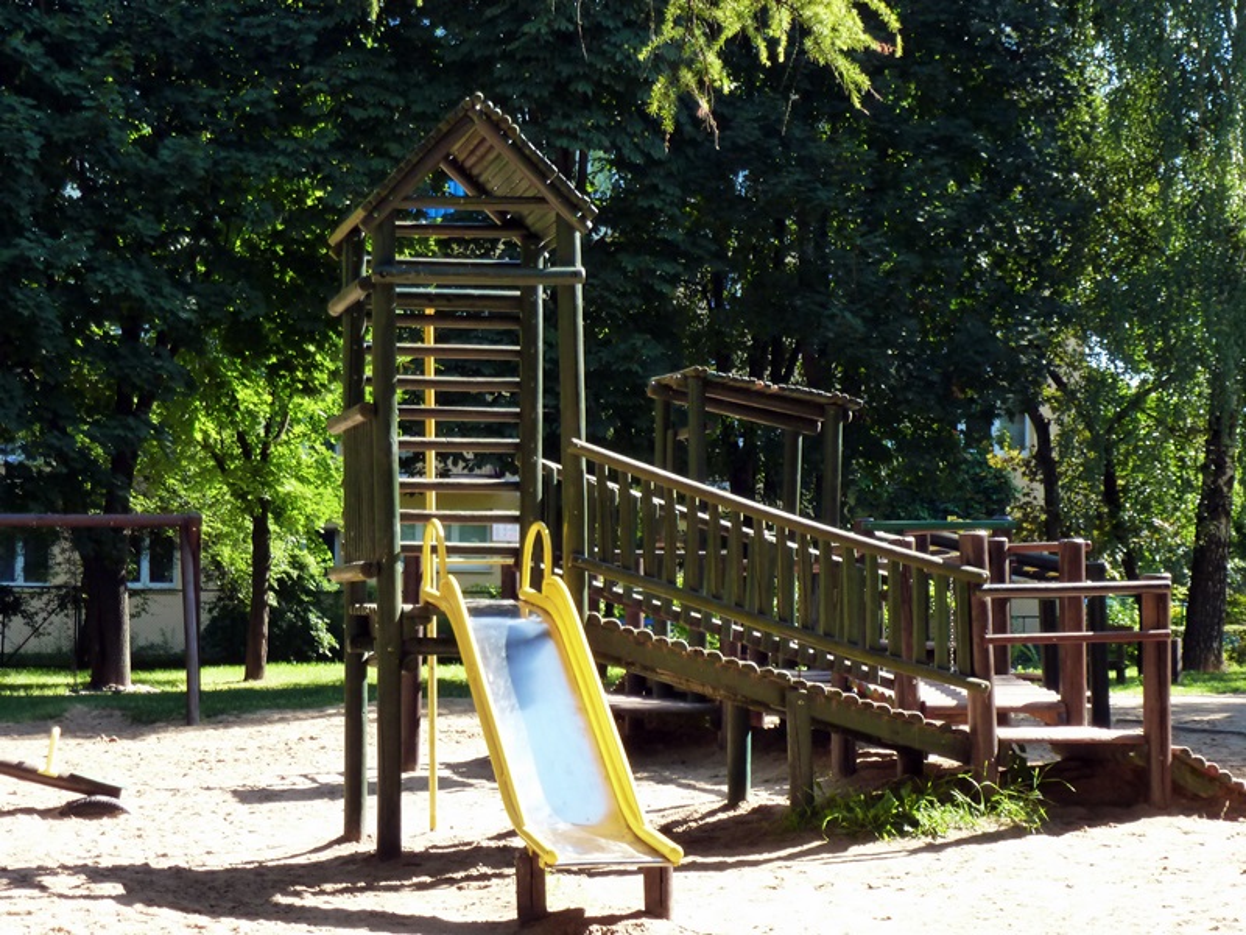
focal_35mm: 61
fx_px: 2196
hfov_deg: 31.7
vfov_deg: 24.0
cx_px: 623
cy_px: 468
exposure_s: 1/80
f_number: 4.5
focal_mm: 10.9
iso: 160
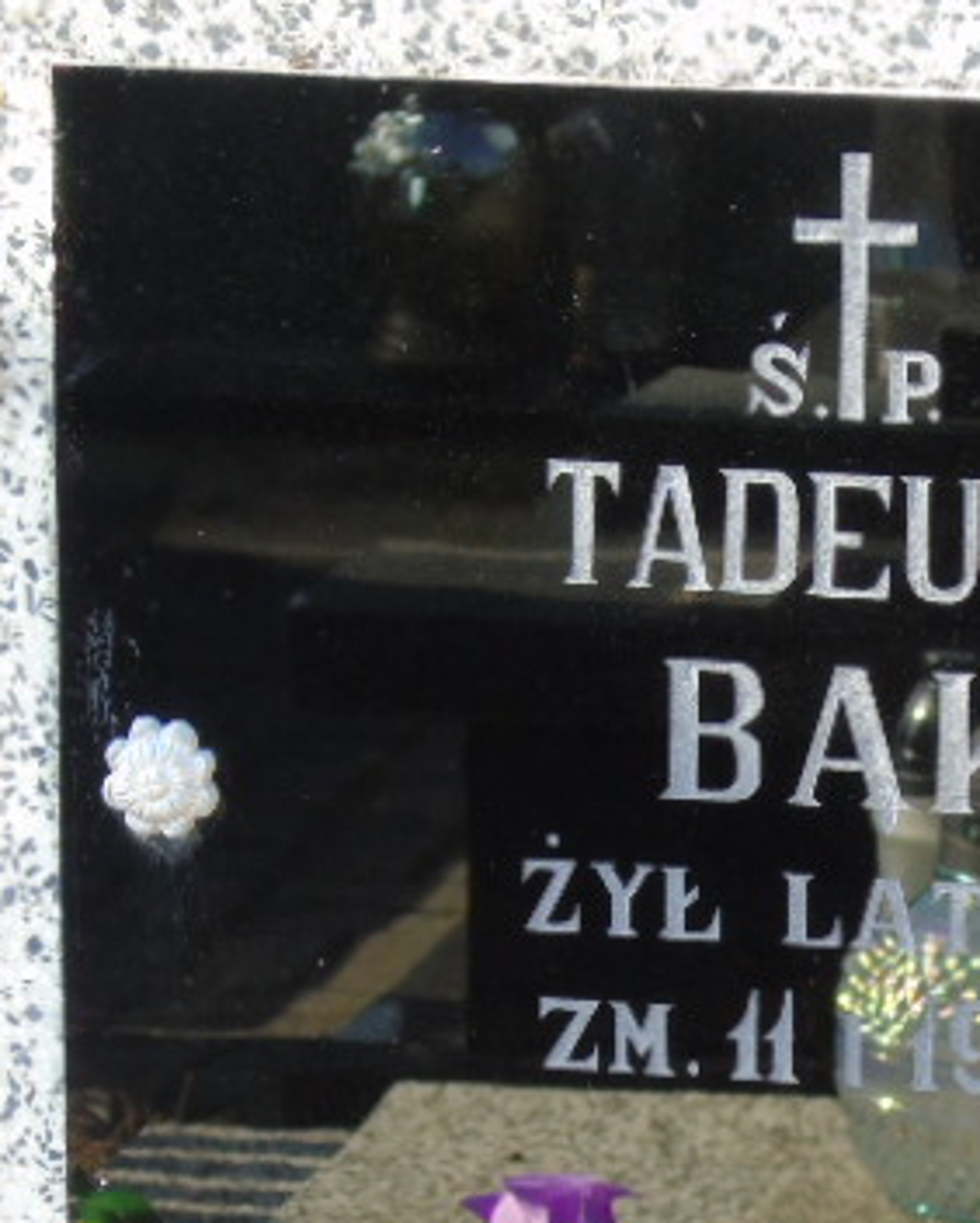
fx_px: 9128
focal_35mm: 252
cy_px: 803
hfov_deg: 6.1
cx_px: 810
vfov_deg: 7.7
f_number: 4.7
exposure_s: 1/125
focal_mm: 25
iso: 320
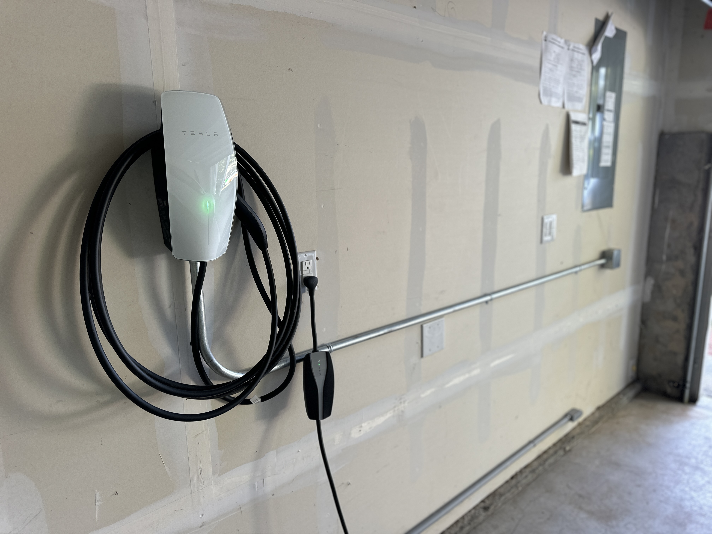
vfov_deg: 56.8
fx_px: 494
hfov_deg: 71.6
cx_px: 356
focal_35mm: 24
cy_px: 267
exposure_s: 1/121
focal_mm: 6.86
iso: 100
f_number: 1.78
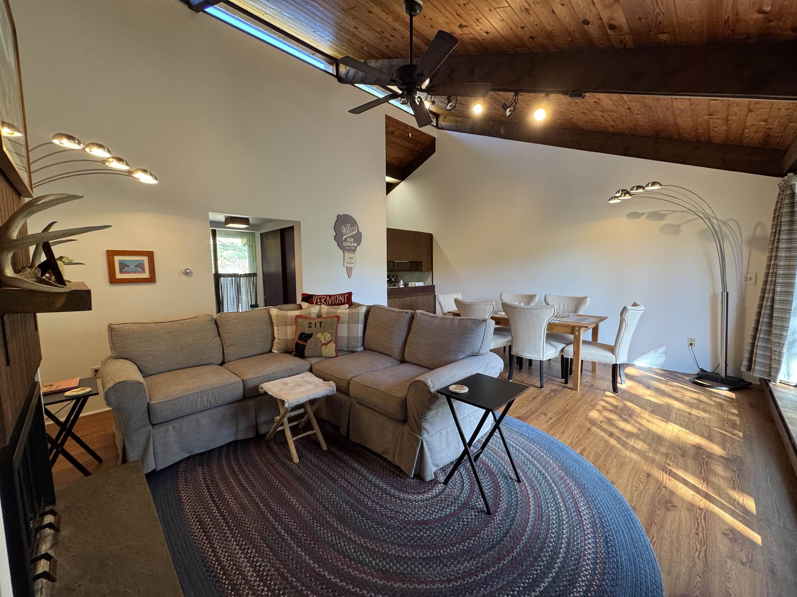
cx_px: 398
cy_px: 298
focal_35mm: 14
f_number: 2.2
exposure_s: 1/120
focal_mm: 2.22
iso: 200
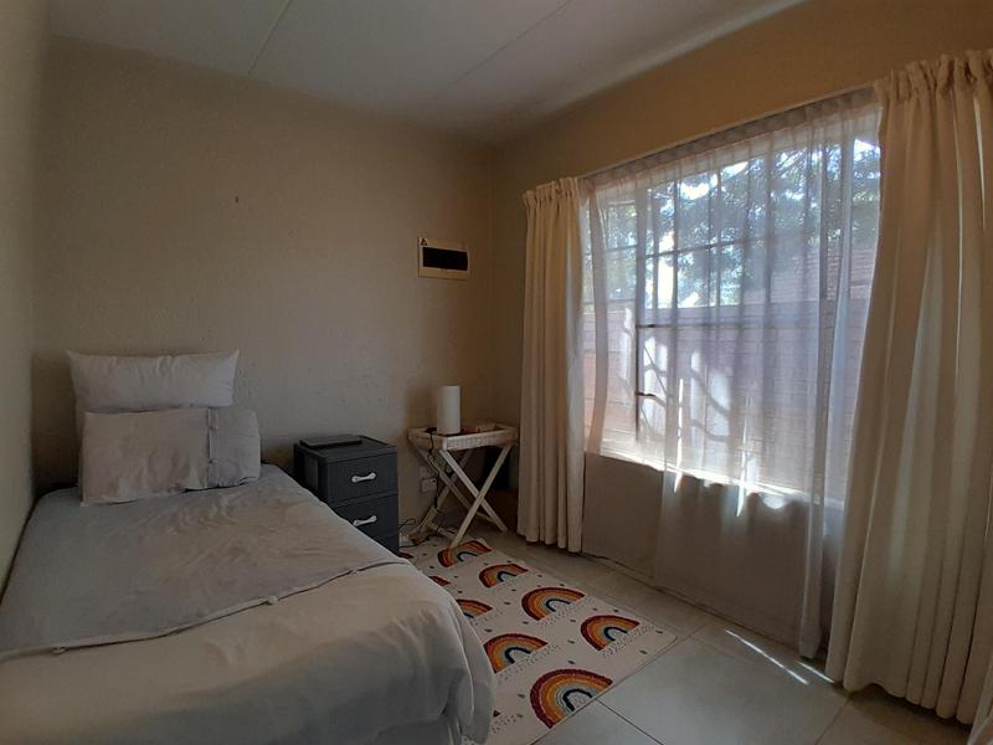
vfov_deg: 74.7
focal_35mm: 17
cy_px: 372
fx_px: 488
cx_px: 496
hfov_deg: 91.0
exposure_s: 1/50
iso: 100
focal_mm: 1.46
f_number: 2.2
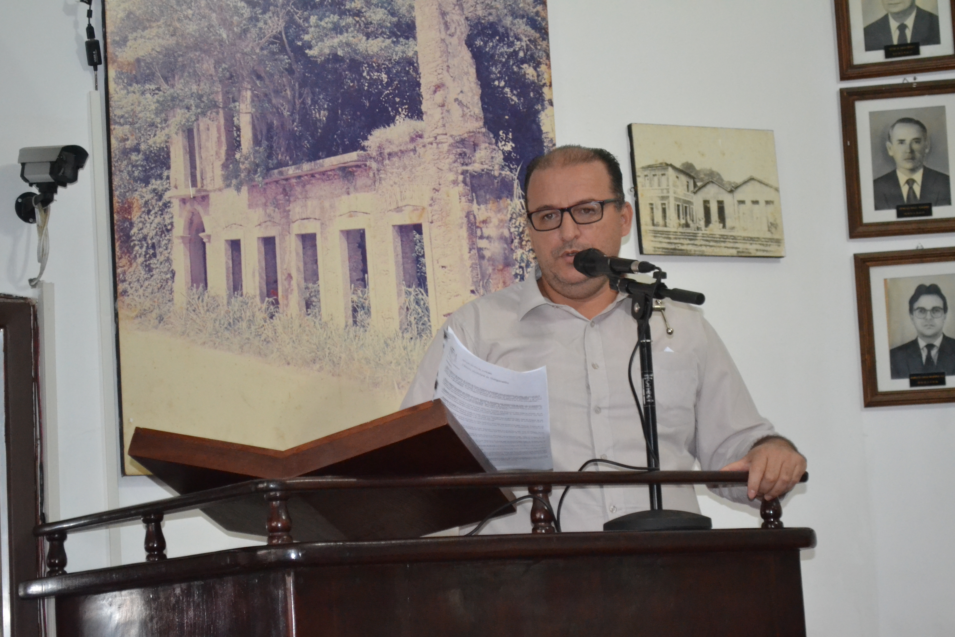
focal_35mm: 82
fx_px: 2188
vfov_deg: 16.6
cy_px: 318
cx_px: 478
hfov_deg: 24.6
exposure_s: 1/60
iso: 3200
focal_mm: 55
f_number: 5.6
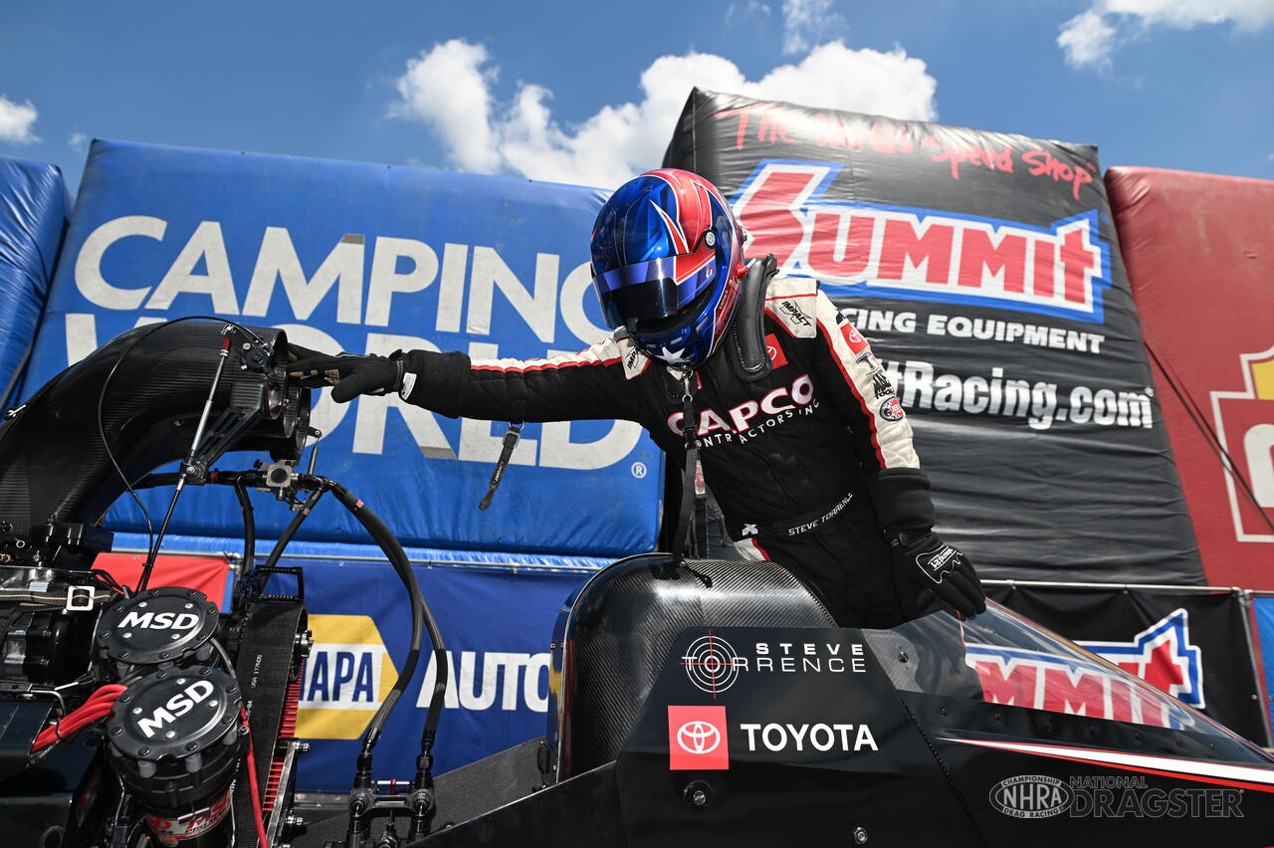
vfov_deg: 53.1
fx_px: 849
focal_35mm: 24
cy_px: 424
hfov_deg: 73.8
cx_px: 637
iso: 200
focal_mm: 24
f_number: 4.5
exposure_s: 1/1600
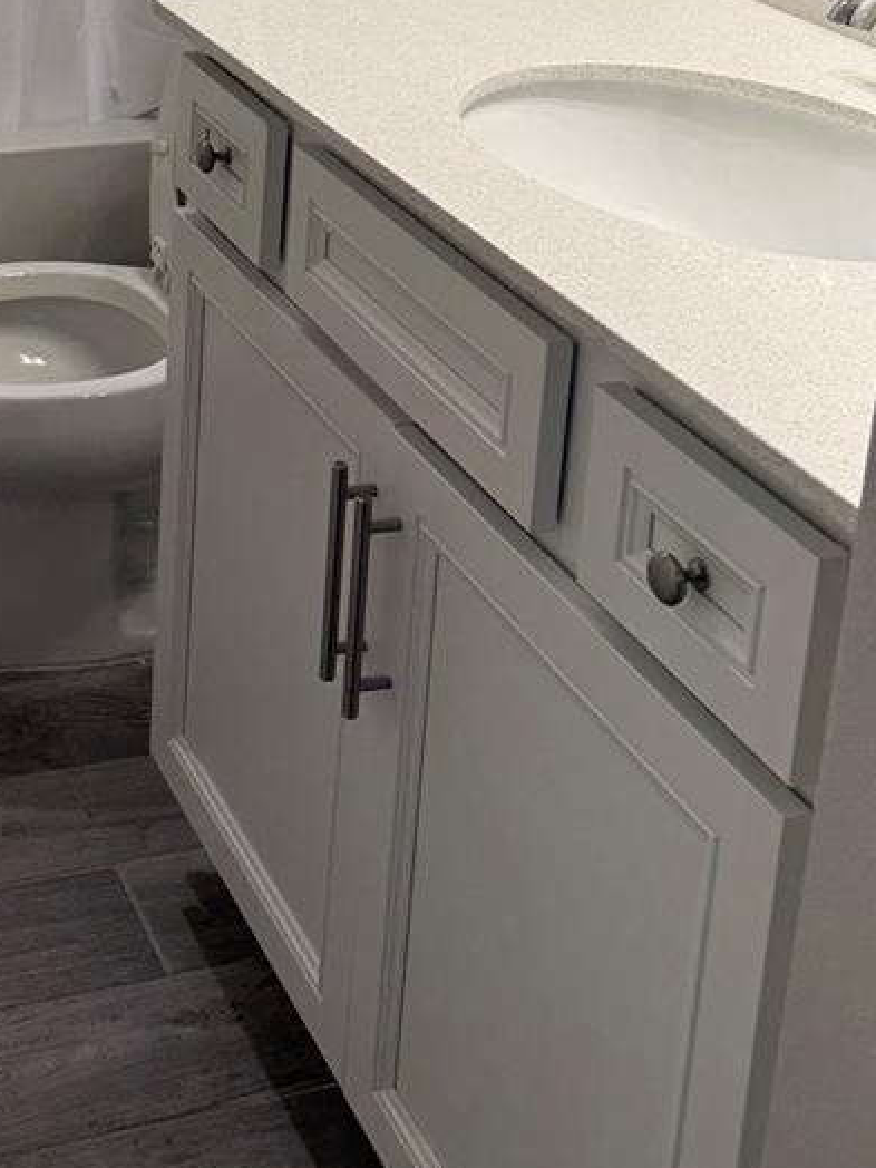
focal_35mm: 55
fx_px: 1856
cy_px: -65
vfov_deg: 31.6
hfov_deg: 25.2
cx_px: -11
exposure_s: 1/120
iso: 100
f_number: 1.78
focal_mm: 6.76
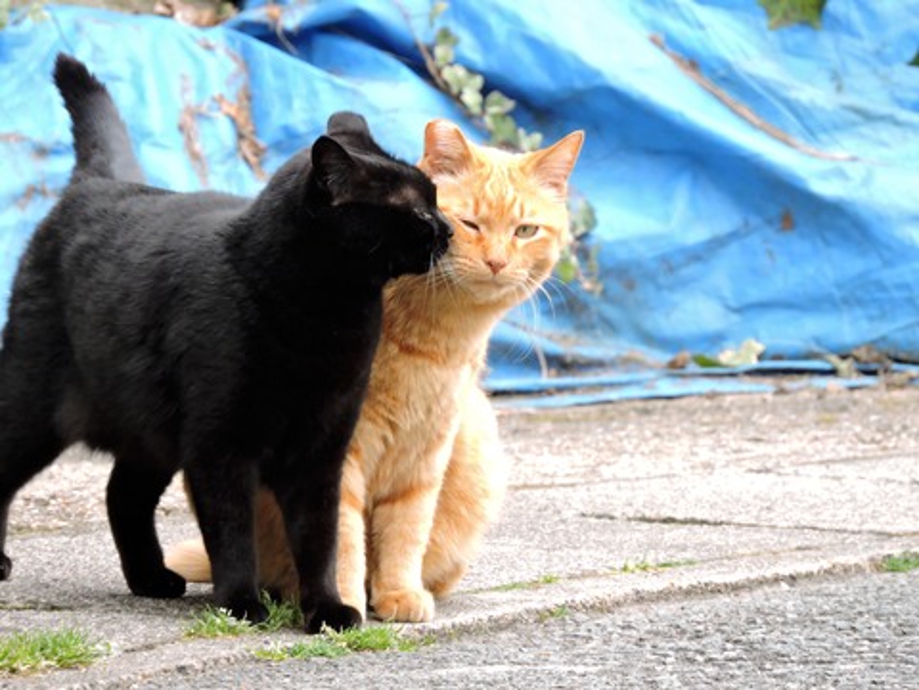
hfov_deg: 2.8
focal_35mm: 700
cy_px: 345
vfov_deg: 2.1
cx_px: 460
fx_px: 18584
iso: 560
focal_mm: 125.4
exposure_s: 1/60
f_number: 5.6
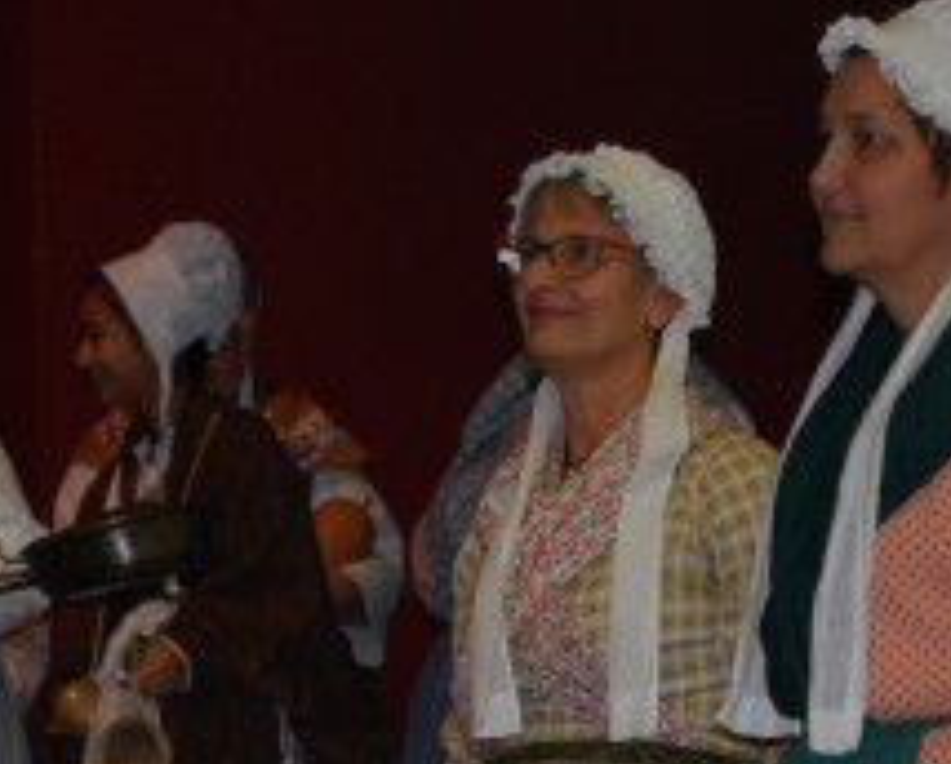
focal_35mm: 231
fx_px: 6525
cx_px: 67
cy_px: 797
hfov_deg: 8.3
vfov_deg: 6.7
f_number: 5.6
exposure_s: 1/60
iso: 360
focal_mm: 55
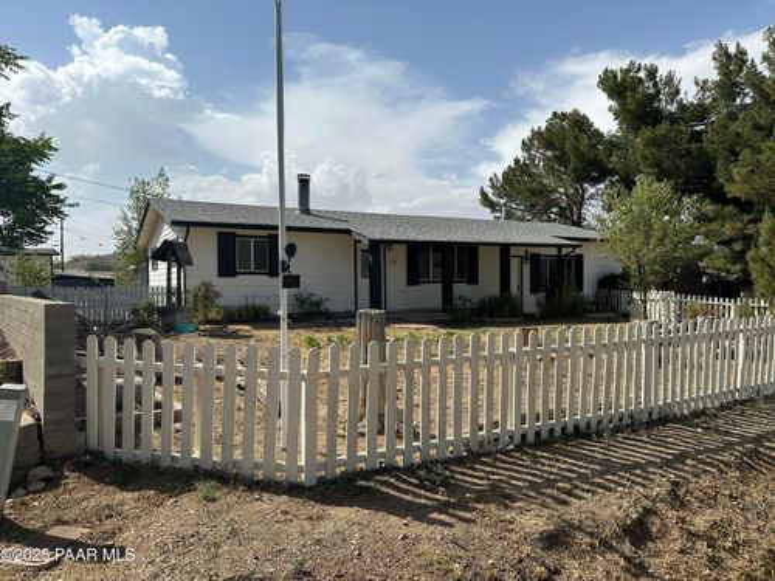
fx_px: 537
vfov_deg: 56.8
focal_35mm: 24
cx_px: 388
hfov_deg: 71.6
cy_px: 290
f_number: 1.78
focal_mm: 6.86
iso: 80
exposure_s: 1/6211
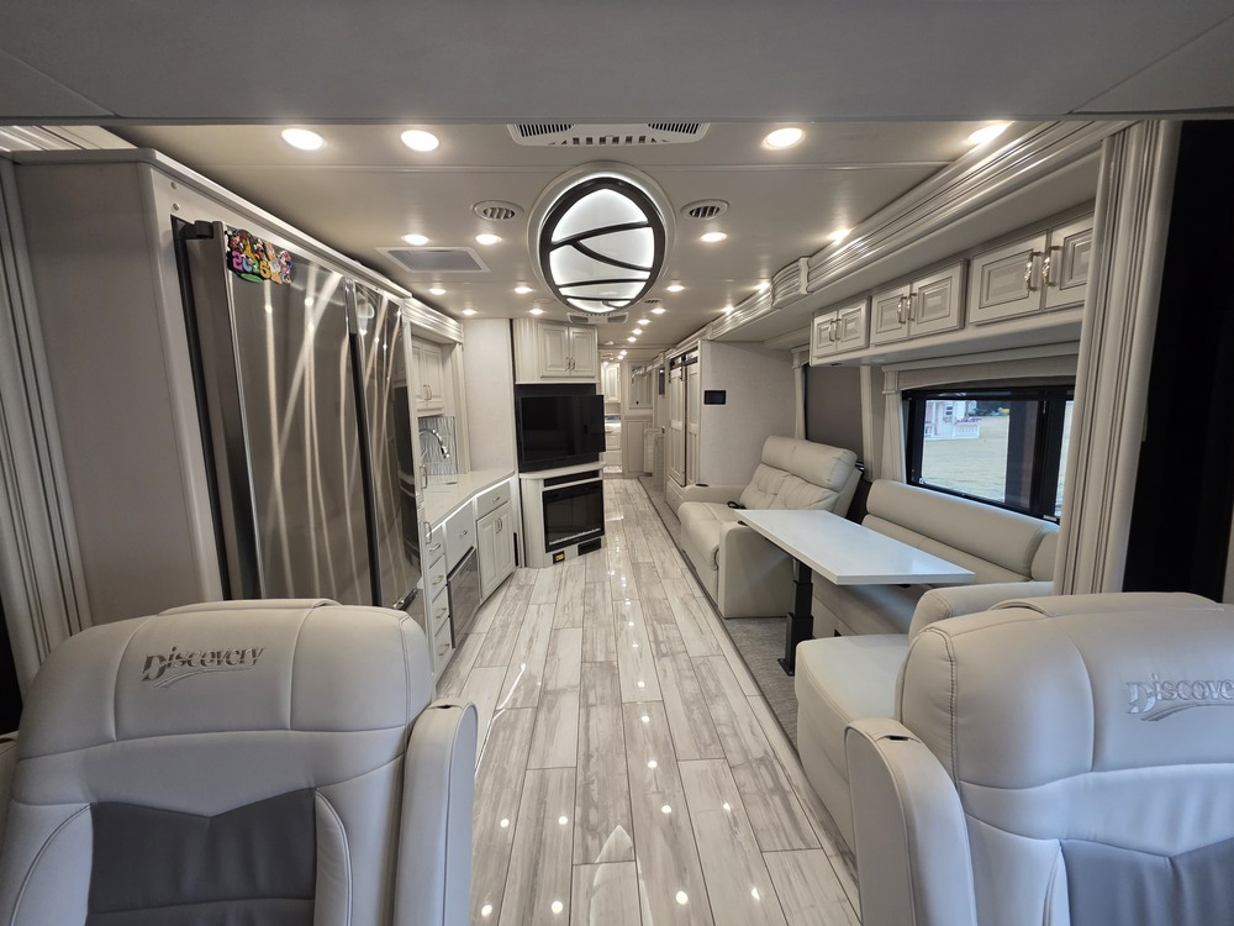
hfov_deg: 106.2
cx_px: 617
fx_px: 463
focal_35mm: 13
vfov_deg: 89.9
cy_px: 463
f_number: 1.9
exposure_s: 1/100
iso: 250
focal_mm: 2.2
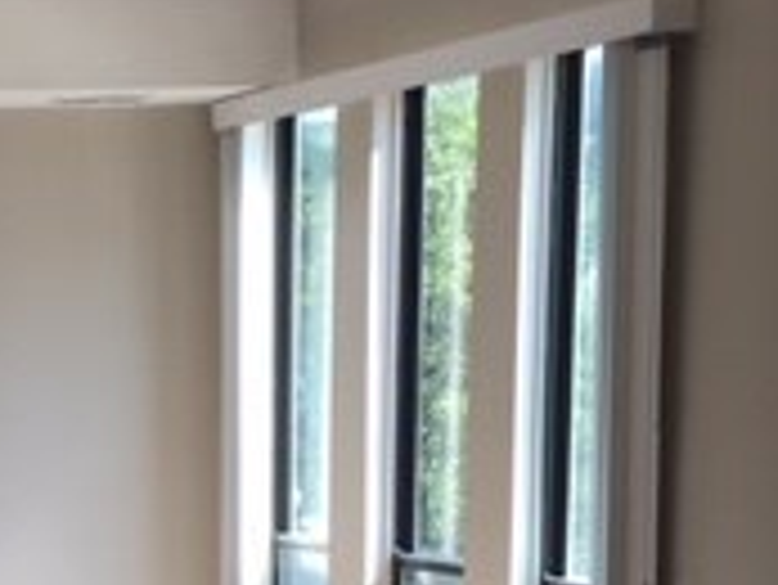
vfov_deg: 13.5
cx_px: -189
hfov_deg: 17.4
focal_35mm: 107
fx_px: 2407
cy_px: 666
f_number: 2.2
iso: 25
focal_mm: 4.15
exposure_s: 1/128
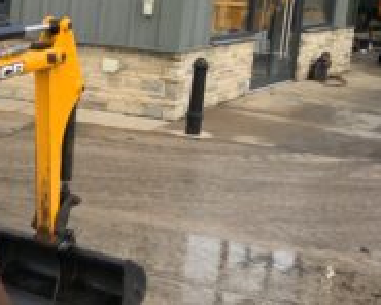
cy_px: 144
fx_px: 1105
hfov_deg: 17.6
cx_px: -192
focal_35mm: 98
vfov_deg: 15.7
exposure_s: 1/122
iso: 16
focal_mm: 3
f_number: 1.8
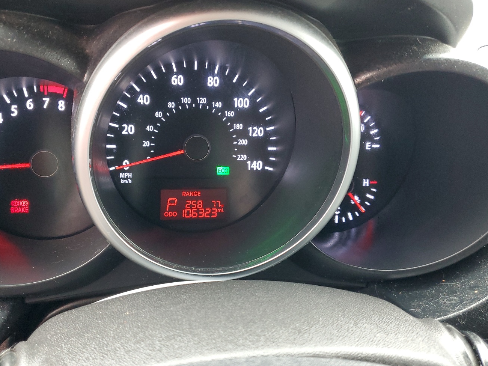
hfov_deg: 56.7
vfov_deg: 44.2
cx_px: 215
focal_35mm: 32
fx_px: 451
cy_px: 177
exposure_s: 1/60.2
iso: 152
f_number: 1.5
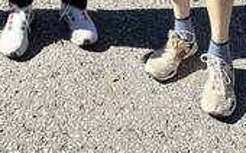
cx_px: 38
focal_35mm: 90
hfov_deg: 22.6
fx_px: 603
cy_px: -258
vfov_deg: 11.1
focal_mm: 6.86
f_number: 1.78
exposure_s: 1/3058
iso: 80
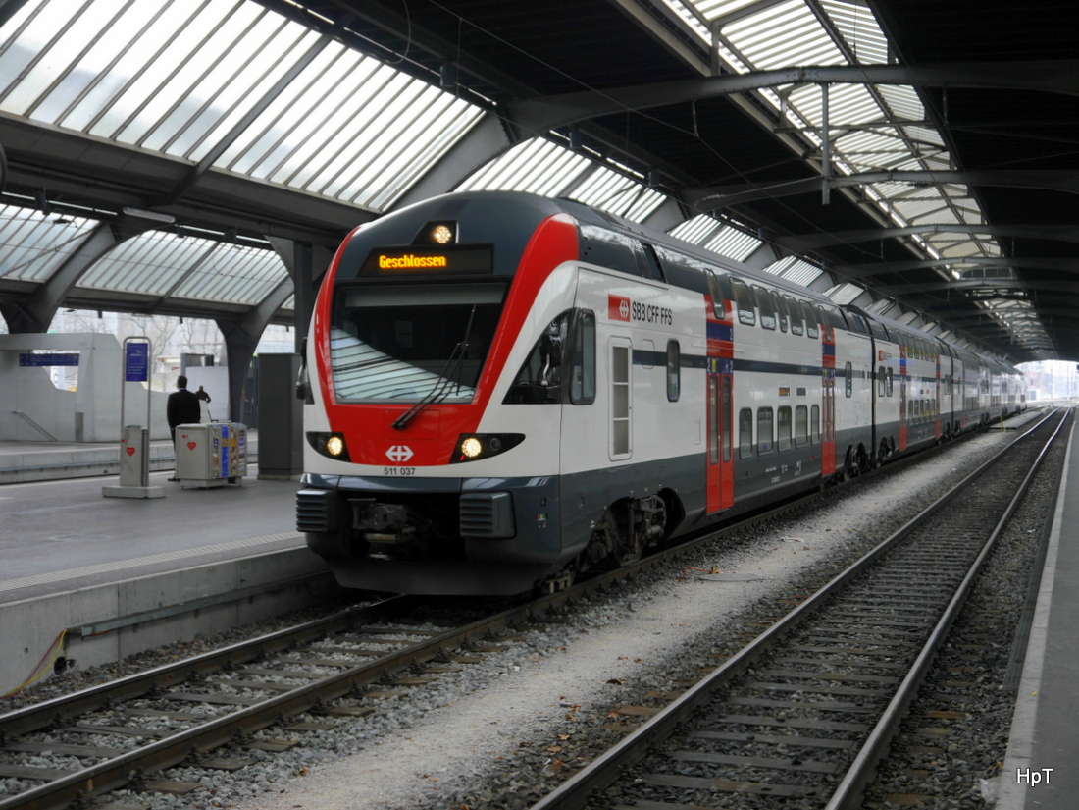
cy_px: 405
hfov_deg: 38.2
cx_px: 540
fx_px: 1559
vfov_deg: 29.1
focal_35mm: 50
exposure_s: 1/60
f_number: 4.6
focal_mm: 25
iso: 250
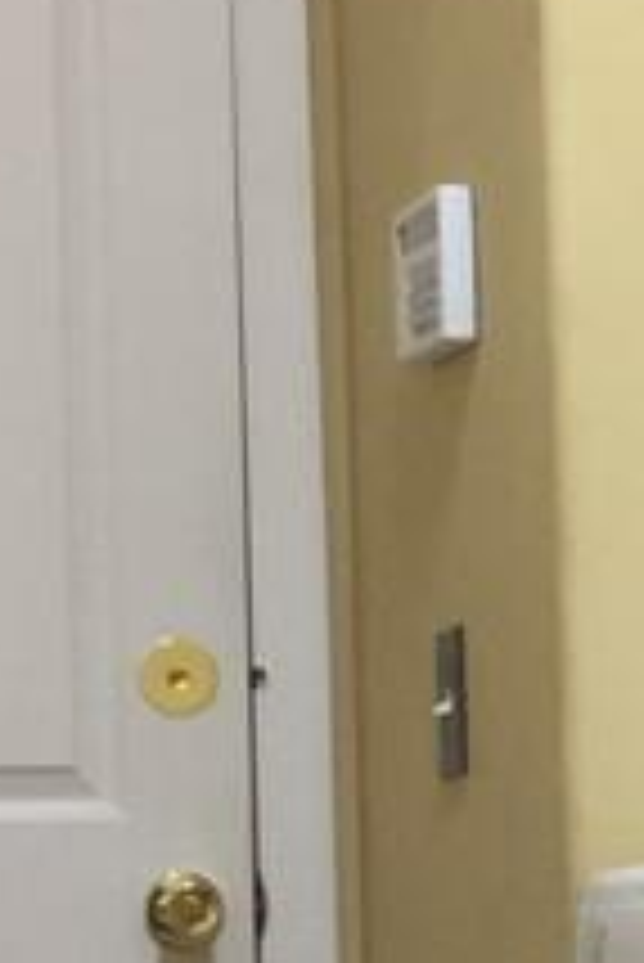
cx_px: 1441
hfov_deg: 8.8
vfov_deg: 14.1
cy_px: 868
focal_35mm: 144
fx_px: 3857
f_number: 2.2
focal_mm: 4.15
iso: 100
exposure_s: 1/30
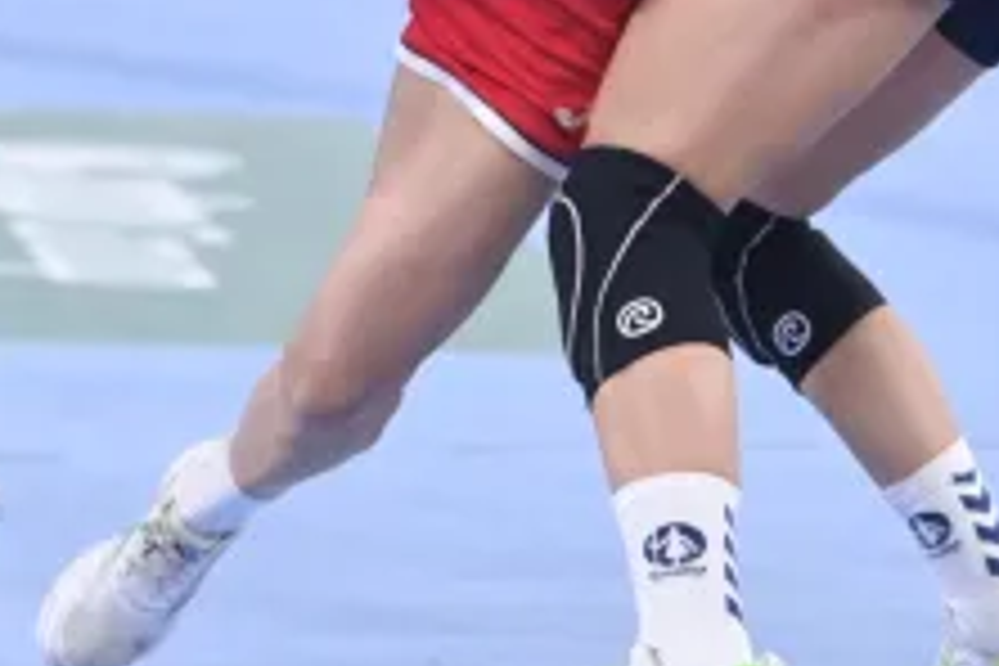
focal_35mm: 411
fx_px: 11404
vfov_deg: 3.3
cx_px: 454
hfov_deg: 5.0
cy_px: -389
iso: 2500
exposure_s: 1/2500
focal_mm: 120
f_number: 2.8
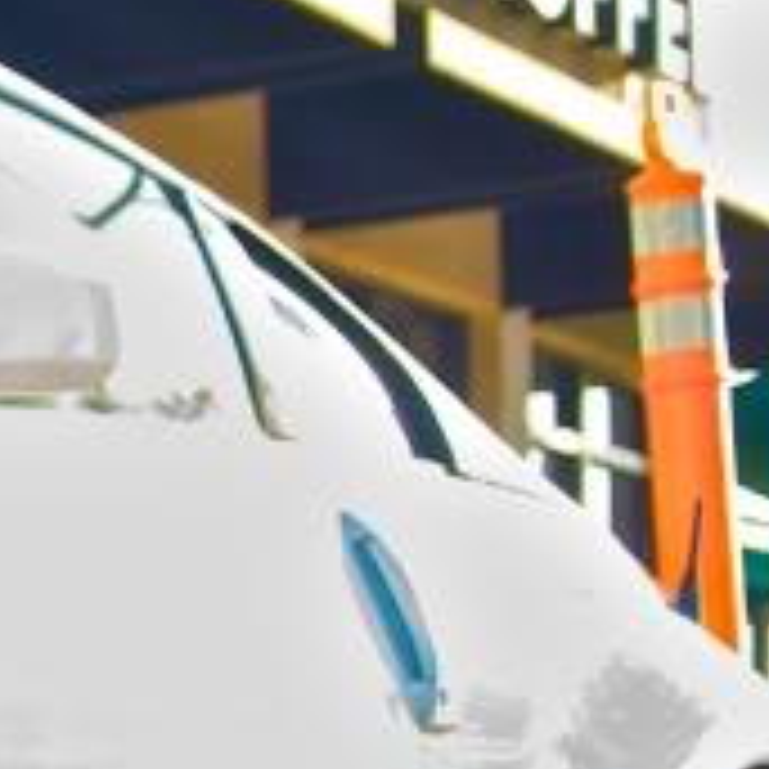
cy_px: 859
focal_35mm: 168
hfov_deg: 8.7
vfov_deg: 10.3
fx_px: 4222
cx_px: -1529
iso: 160
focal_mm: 22
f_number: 2.8
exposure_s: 1/100
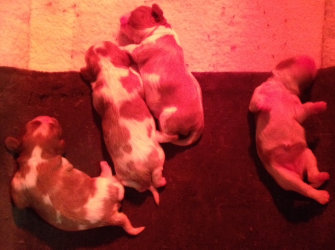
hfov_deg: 52.7
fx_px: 338
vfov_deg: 40.6
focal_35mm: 35
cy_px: 125
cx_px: 168
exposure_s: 1/15
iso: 500
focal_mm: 4.28
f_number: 2.4
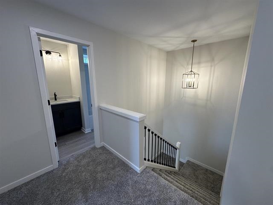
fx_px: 110
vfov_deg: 85.7
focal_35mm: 14
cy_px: 102
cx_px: 136
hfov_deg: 102.1
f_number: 2.2
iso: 125
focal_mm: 2.22
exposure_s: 1/120
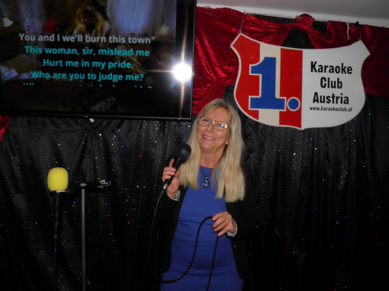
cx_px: 194
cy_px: 146
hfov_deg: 63.4
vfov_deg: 49.7
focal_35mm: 28
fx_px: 315
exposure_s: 1/30
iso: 100
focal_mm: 4.9
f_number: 8
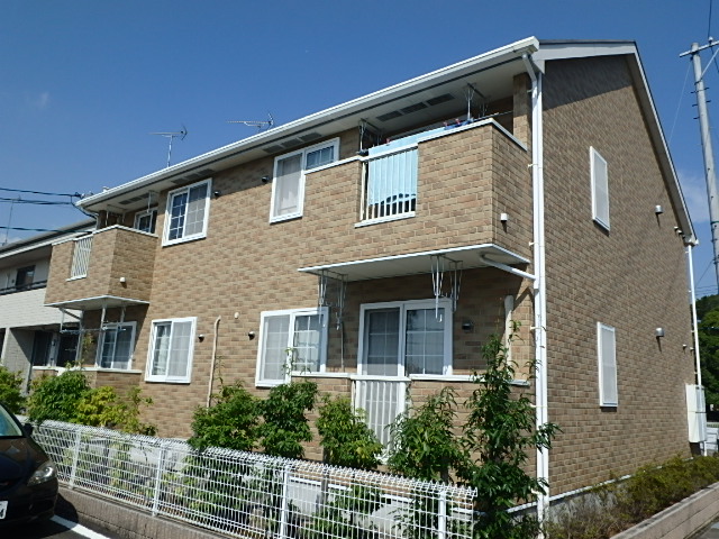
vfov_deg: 49.7
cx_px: 360
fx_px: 582
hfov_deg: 63.4
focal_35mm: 28
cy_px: 270
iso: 125
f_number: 7.3
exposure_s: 1/400
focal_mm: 5
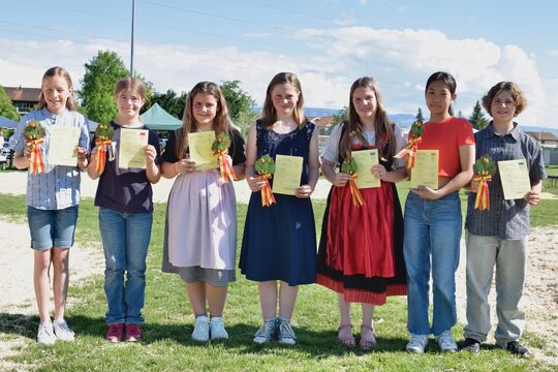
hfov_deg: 53.1
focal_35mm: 36
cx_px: 279
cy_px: 186
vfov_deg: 36.9
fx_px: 558
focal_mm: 24
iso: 400
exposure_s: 1/1600
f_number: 5.6
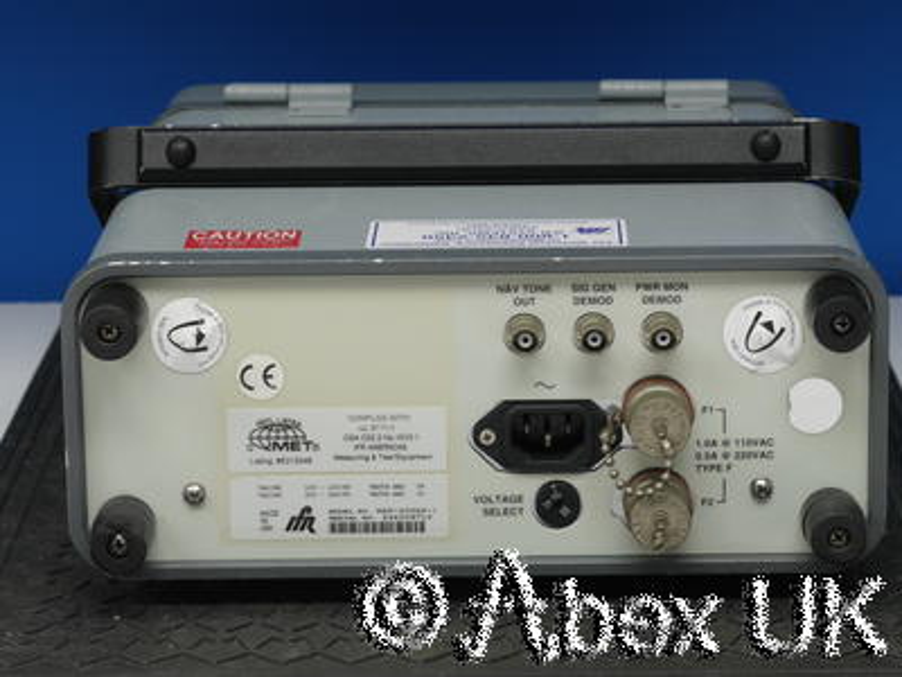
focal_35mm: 130
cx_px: 451
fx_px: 3387
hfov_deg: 15.2
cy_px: 338
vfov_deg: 11.4
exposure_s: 1/20
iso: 400
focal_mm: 65
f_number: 9
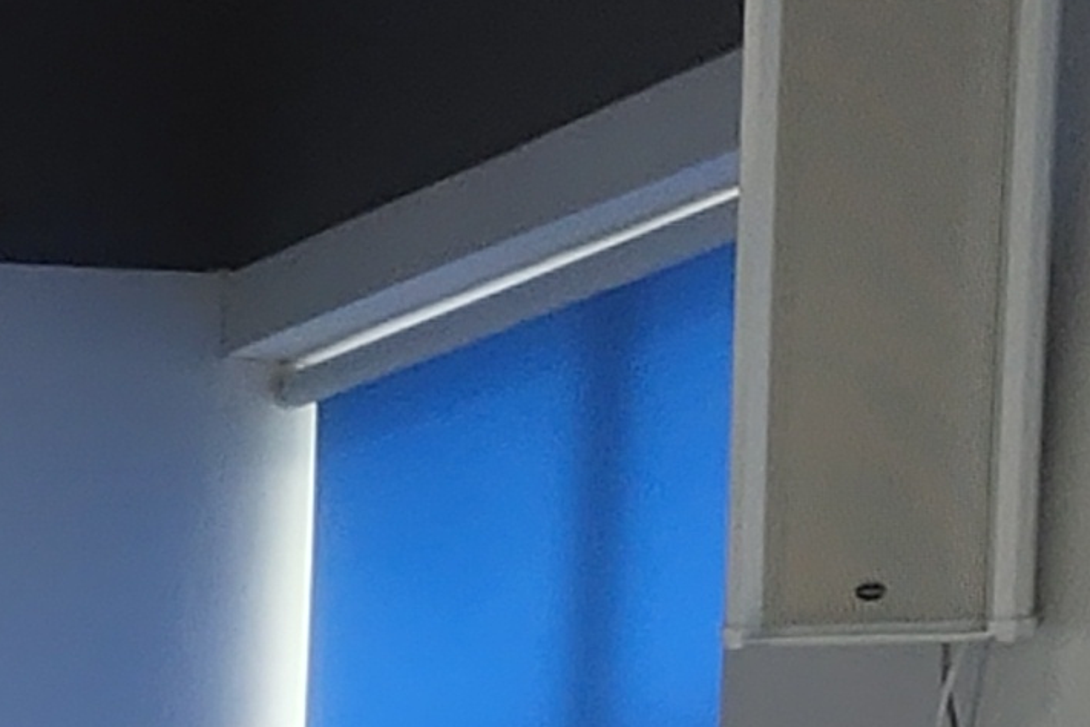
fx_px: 7478
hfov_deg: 7.8
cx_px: -1335
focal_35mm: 247
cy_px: 2179
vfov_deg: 5.3
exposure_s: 1/100
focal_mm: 4.35
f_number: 1.8
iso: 179
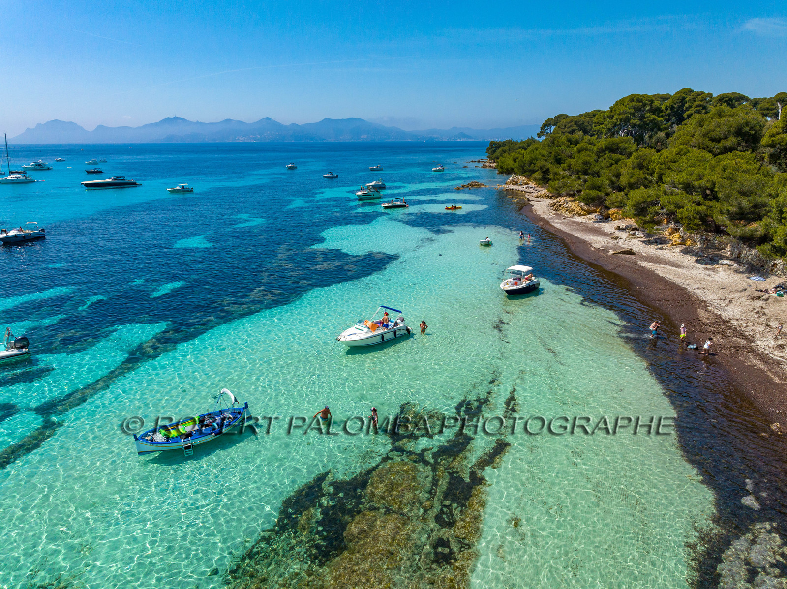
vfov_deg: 56.8
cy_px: 294
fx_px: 545
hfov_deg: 71.6
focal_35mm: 24
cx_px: 394
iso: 200
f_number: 7.1
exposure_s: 1/1000
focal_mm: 12.3
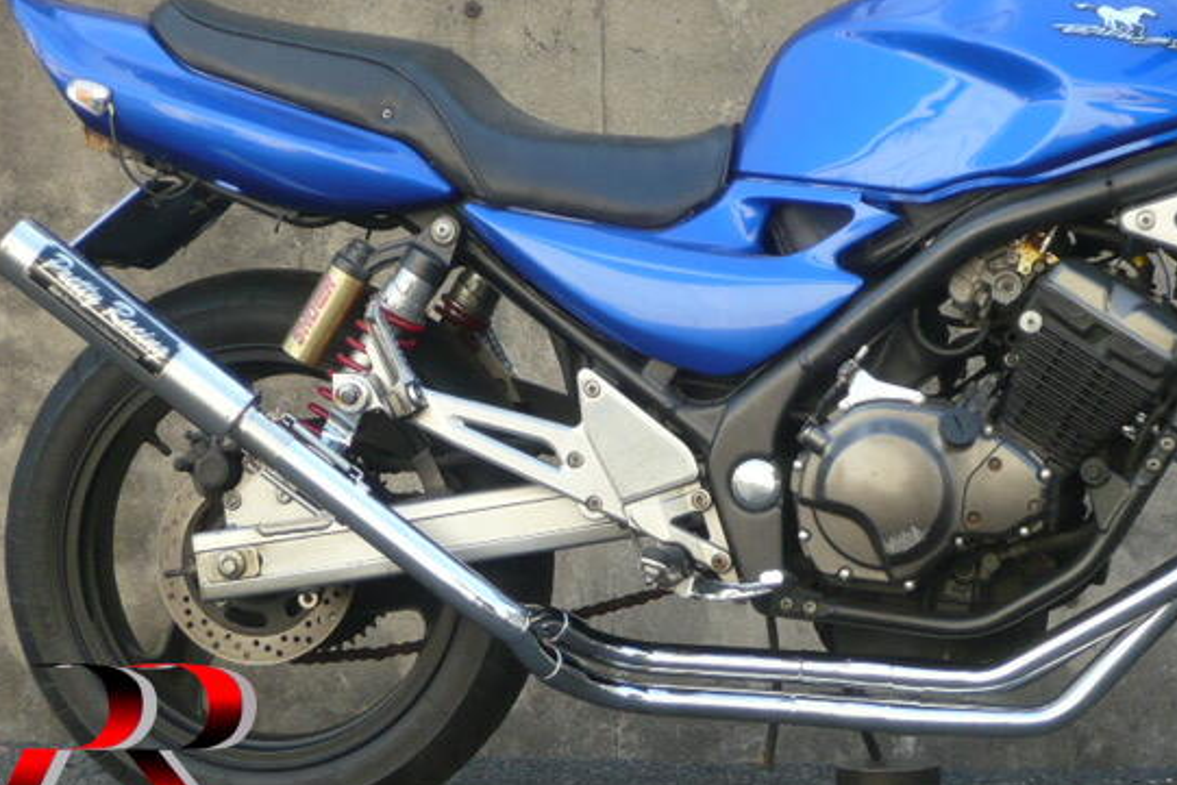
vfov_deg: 12.8
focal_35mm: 107
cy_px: 378
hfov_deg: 19.1
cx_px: 642
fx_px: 3499
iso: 100
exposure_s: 1/125
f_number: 4.1
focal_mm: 9.5
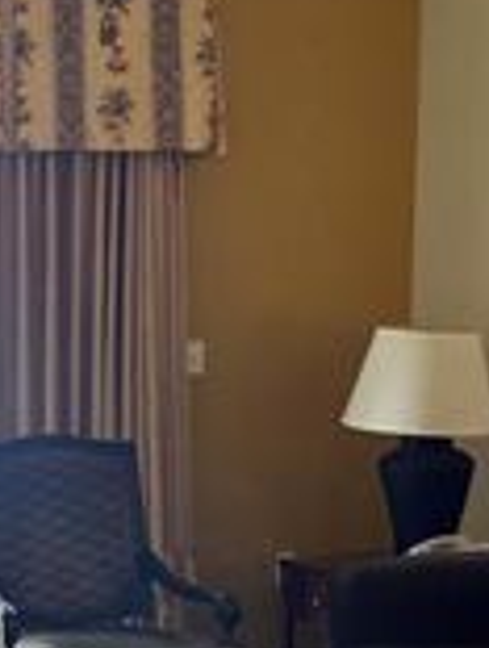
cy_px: 514
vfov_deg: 21.7
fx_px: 1669
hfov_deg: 16.2
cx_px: -40
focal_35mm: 89
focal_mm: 5.1
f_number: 1.6
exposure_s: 1/60
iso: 80
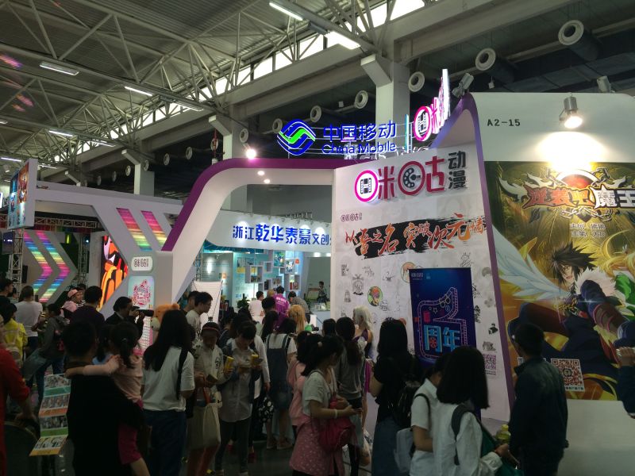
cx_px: 318
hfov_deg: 61.7
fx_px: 532
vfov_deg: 48.2
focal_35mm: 29
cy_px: 238
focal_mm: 4.15
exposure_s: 1/50
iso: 40
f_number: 2.2
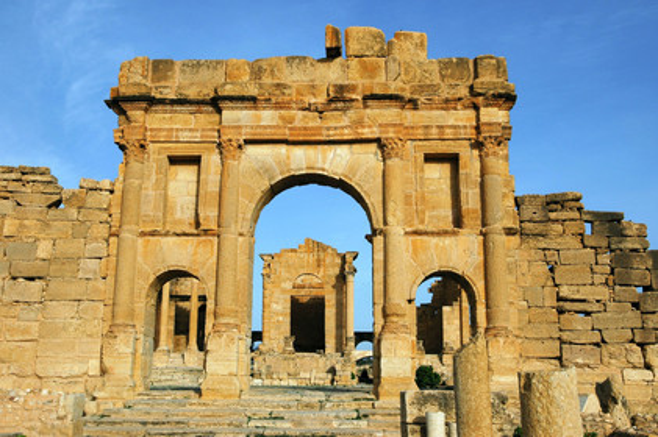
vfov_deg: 35.4
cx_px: 329
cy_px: 218
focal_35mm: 38
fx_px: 685
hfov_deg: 51.3
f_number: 10
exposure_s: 1/400
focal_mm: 25
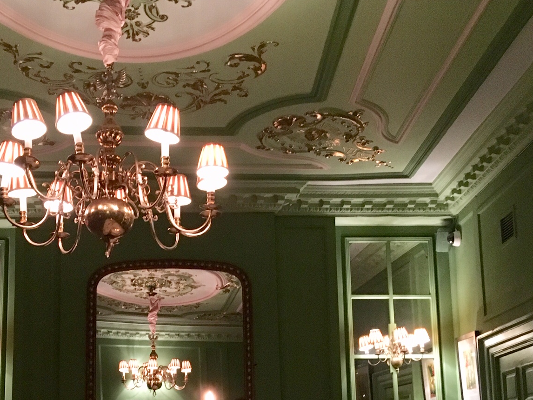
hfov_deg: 37.1
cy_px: 323
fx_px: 785
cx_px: 180
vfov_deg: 28.0
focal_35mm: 51
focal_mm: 4.15
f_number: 2.2
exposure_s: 1/17
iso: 250
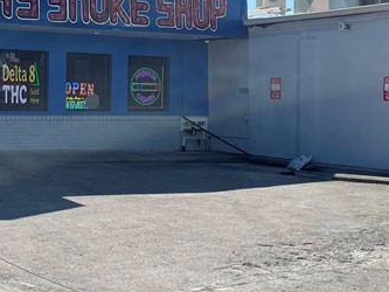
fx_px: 899
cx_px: 50
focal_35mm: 80
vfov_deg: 18.4
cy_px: 116
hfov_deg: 23.8
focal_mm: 4.2
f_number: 1.6
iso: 32
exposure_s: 1/5291
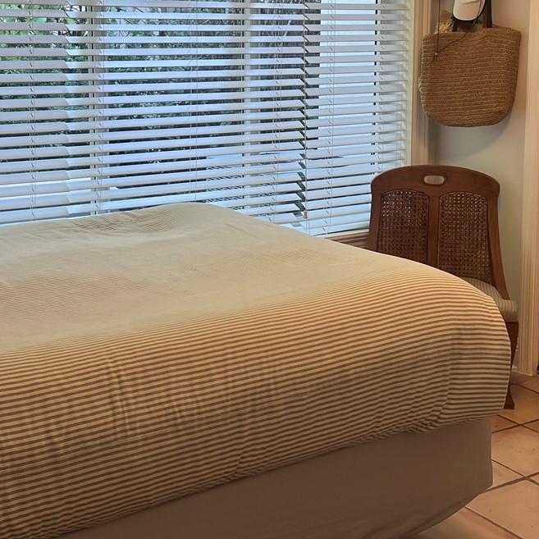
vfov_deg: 30.2
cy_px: 152
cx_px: 263
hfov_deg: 30.6
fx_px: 987
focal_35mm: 56
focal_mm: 5.7
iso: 125
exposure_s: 1/120
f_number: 1.5
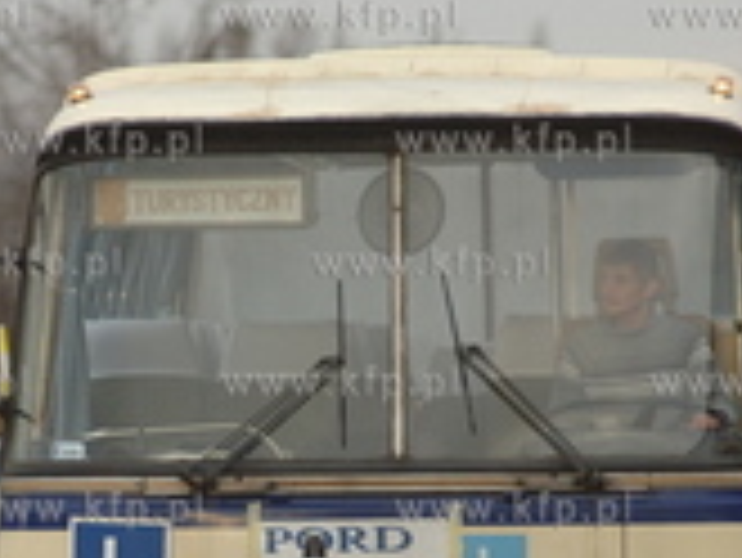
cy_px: 567
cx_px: 243
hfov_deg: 3.3
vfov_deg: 2.5
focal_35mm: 593
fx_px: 12720
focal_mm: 170
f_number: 4
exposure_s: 1/500
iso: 400
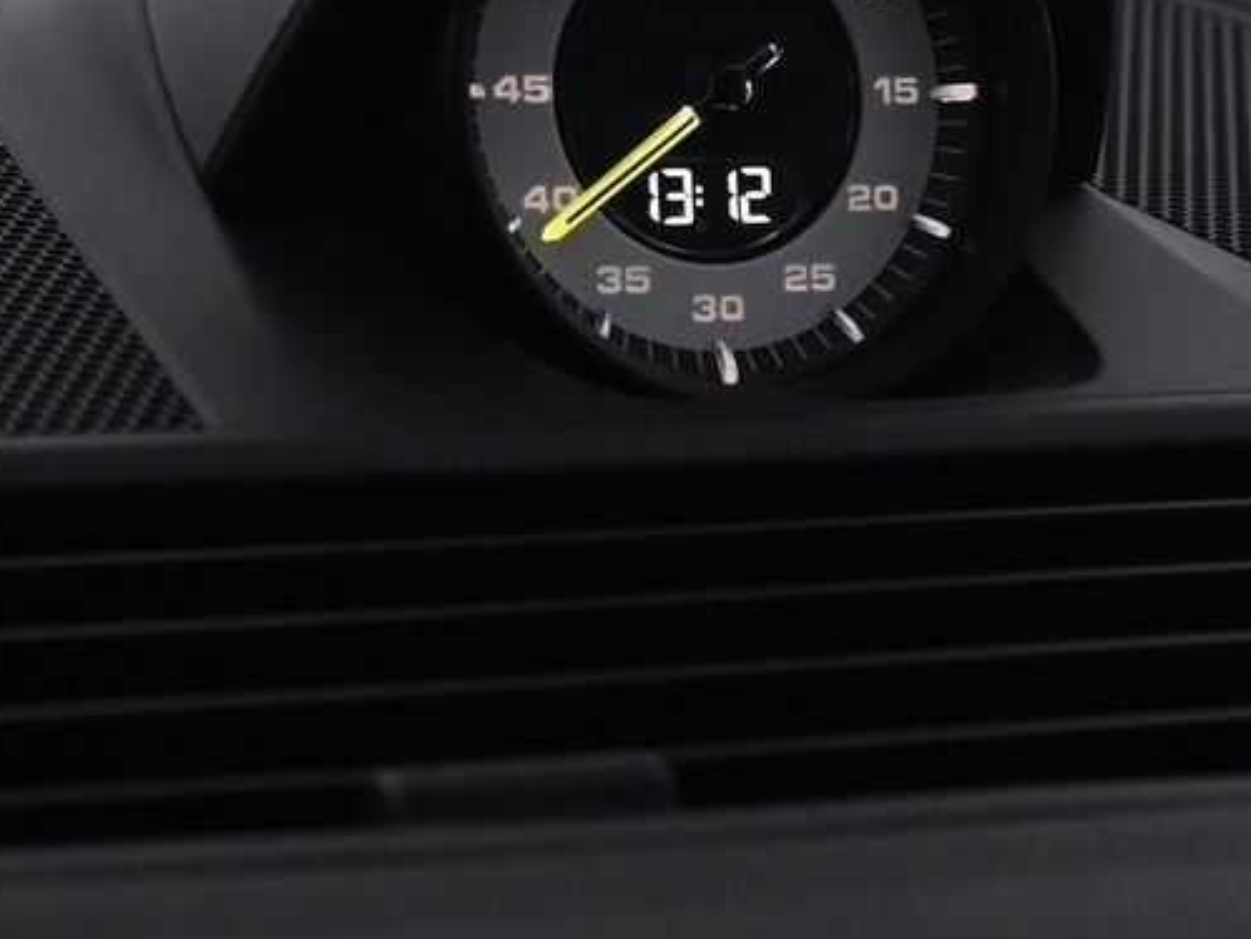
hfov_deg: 13.3
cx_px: 771
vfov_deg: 10.0
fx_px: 5343
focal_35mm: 148
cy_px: 304
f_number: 5
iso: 2500
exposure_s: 1/125
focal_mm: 31.5
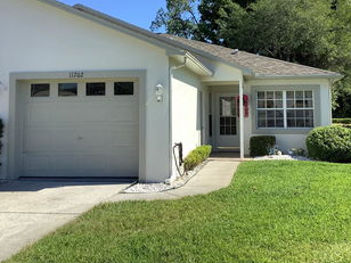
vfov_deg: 33.3
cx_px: 190
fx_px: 436
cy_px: 84
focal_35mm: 43
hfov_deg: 43.8
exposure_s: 1/1058
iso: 25
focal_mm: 3.3
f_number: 2.4
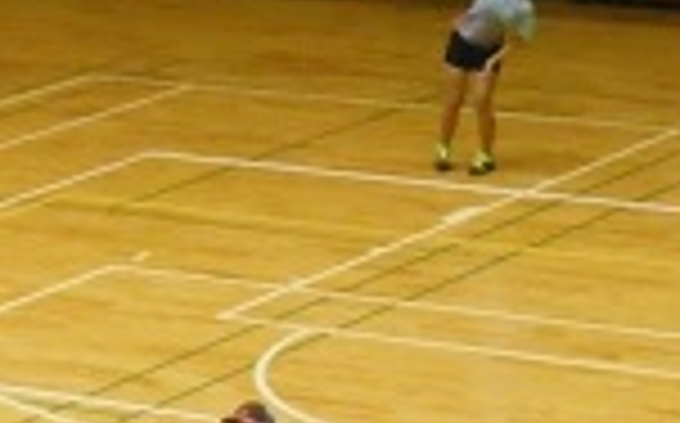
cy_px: 202
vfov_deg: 5.7
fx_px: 4239
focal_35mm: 229
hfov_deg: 9.2
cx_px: 360
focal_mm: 12.1
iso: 1600
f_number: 4.4
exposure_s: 1/80
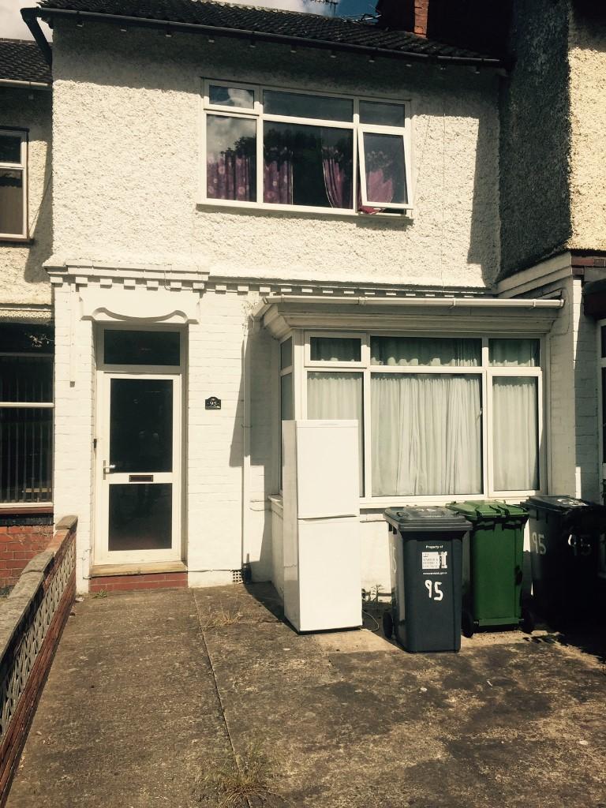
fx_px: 677
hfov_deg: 48.2
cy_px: 404
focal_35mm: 29
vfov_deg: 61.7
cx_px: 303
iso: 32
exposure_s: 1/5650
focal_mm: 4.15
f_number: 2.2
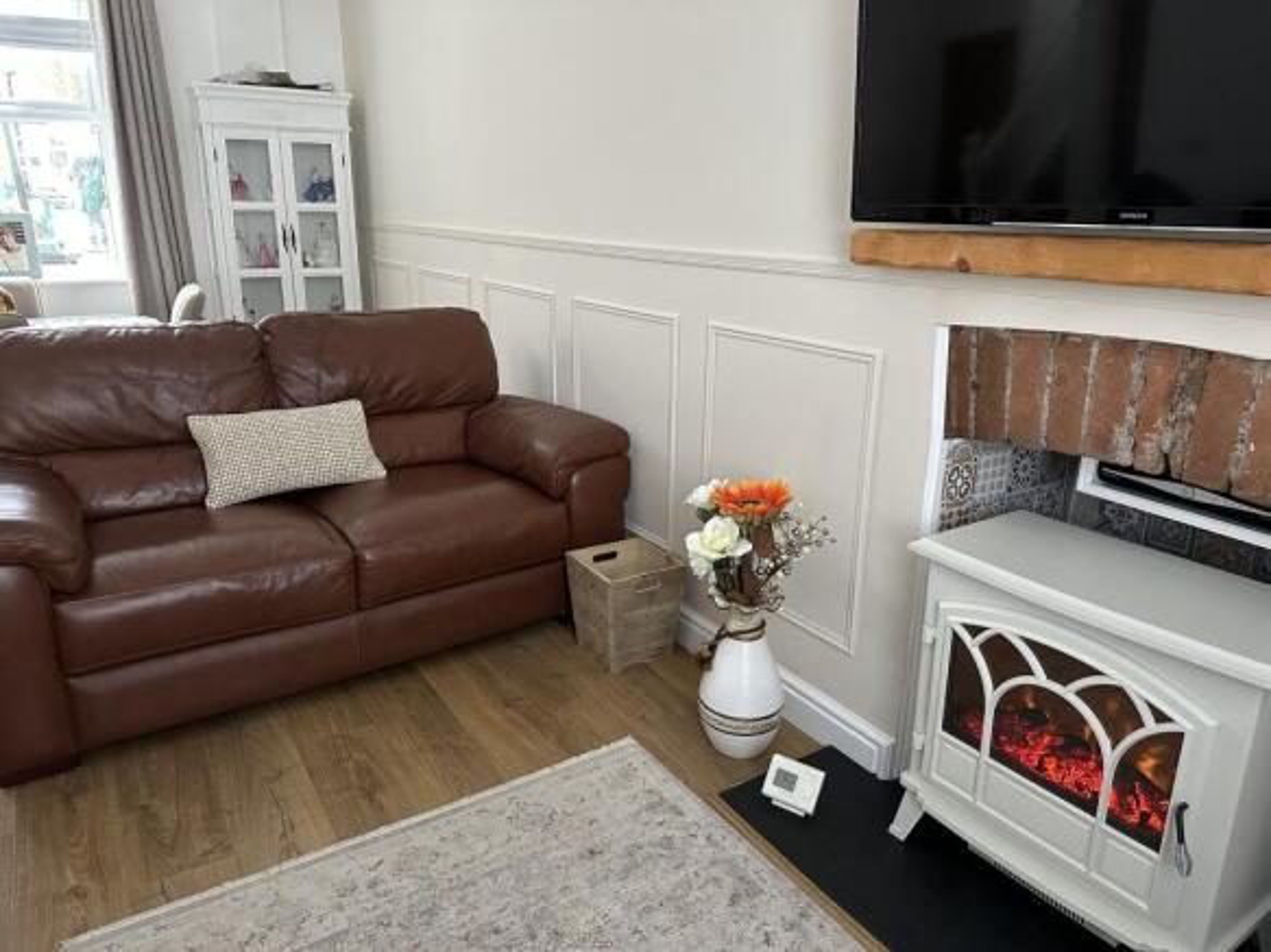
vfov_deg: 56.8
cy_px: 476
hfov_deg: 71.6
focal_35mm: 24
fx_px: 881
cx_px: 636
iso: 500
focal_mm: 6.86
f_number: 1.78
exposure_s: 1/60
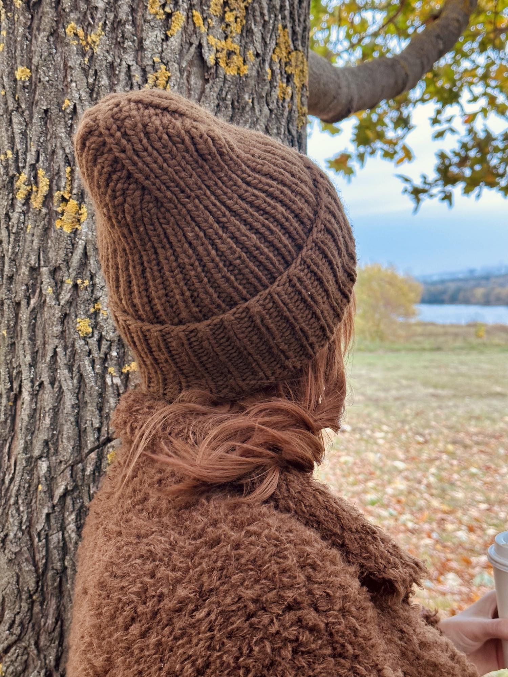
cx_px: 254
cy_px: 338
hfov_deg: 30.3
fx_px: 939
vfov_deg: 39.7
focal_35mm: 48
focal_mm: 6.86
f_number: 1.78
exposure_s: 1/60
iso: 100
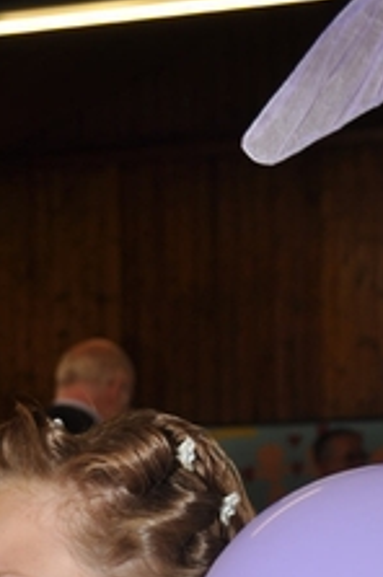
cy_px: 756
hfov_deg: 10.9
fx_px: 2006
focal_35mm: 125
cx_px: 150
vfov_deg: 15.6
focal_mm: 31
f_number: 5.6
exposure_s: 1/60
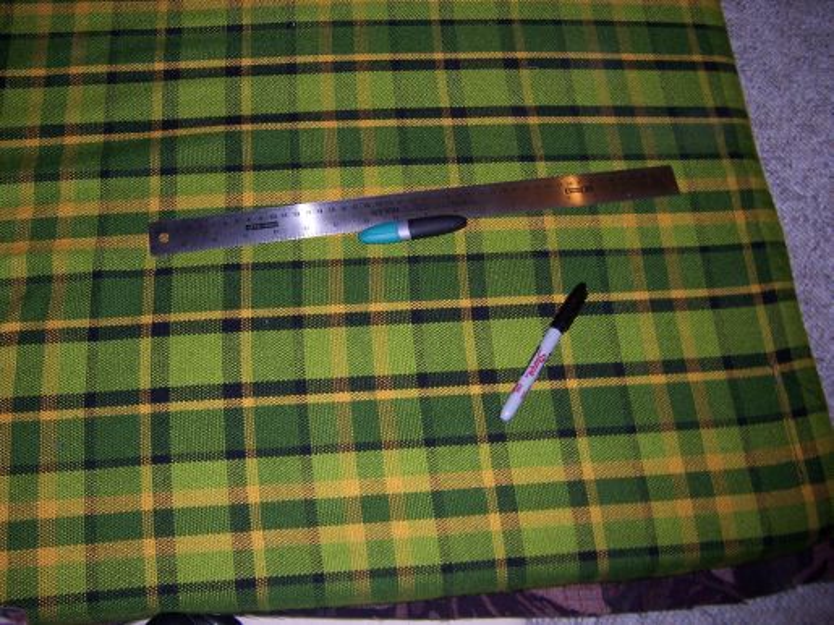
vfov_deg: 42.9
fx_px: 795
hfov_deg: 55.4
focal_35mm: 33
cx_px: 417
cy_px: 312
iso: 80
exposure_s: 1/60
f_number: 2.8
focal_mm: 5.5
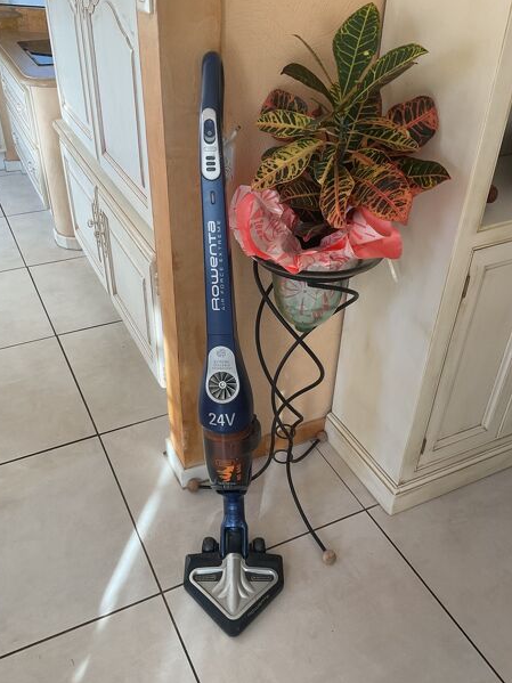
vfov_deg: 58.3
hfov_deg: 45.4
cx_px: 239
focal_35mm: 31
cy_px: 358
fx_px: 612
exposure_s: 1/120
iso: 40
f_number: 1.8
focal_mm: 3
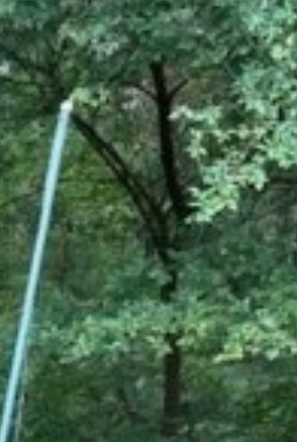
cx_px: -555
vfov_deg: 13.1
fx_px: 1749
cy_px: 778
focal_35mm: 142
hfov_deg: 8.4
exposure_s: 1/121
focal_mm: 4.25
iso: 100
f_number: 1.8
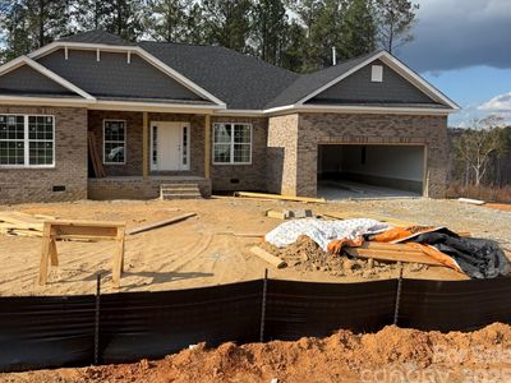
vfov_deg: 46.7
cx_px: 217
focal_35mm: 30
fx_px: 443
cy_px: 164
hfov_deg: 59.7
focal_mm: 6.76
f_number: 1.78
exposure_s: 1/4975
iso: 80
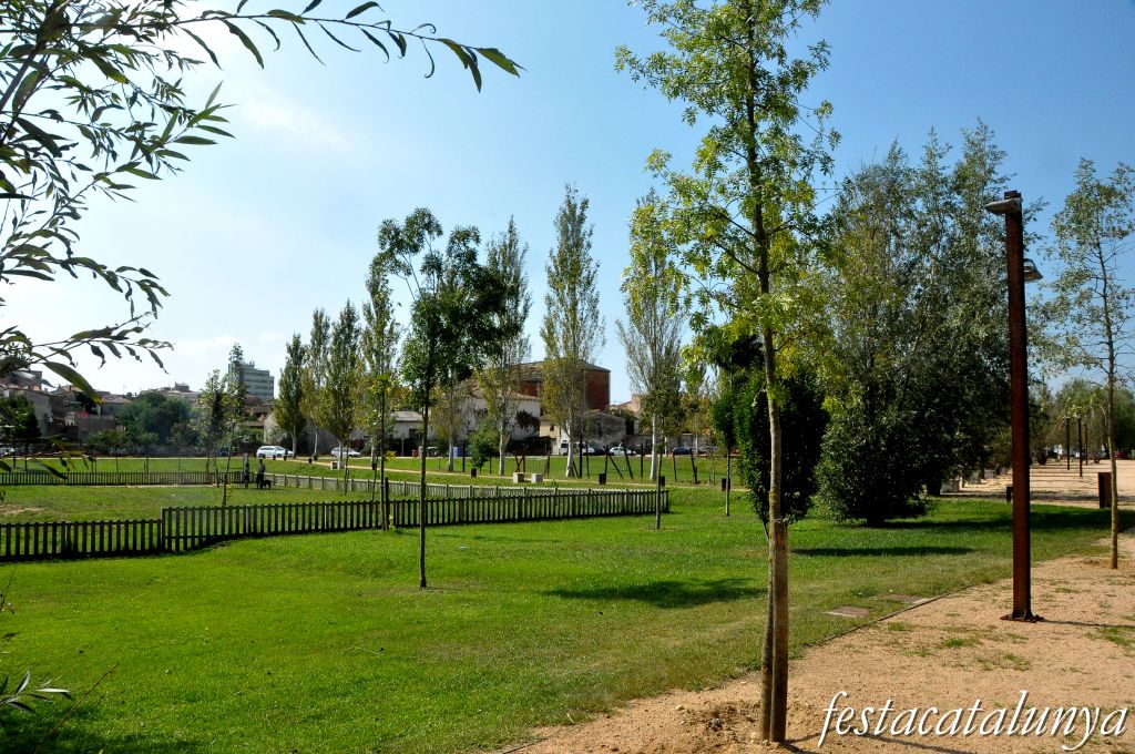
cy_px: 377
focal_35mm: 27
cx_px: 568
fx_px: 850
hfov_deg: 67.4
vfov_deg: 47.8
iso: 1600
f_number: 14
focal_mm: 18
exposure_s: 1/800
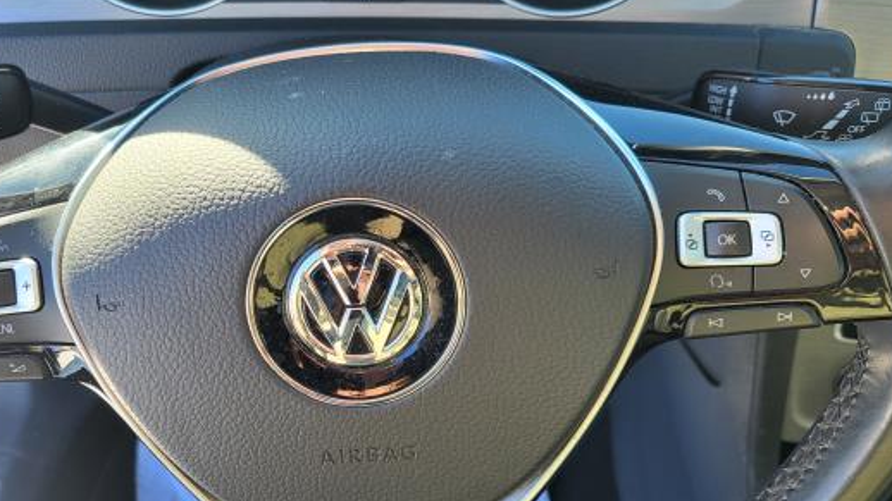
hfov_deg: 56.2
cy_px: 339
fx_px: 828
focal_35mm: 35
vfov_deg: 33.4
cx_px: 360
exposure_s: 1/120
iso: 50
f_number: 1.8
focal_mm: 5.4
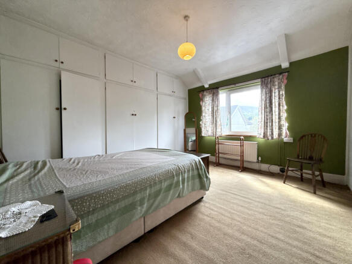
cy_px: 132
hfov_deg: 102.1
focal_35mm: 14
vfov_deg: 85.7
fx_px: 142
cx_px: 176
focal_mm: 2.22
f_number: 2.2
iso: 100
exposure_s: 1/99
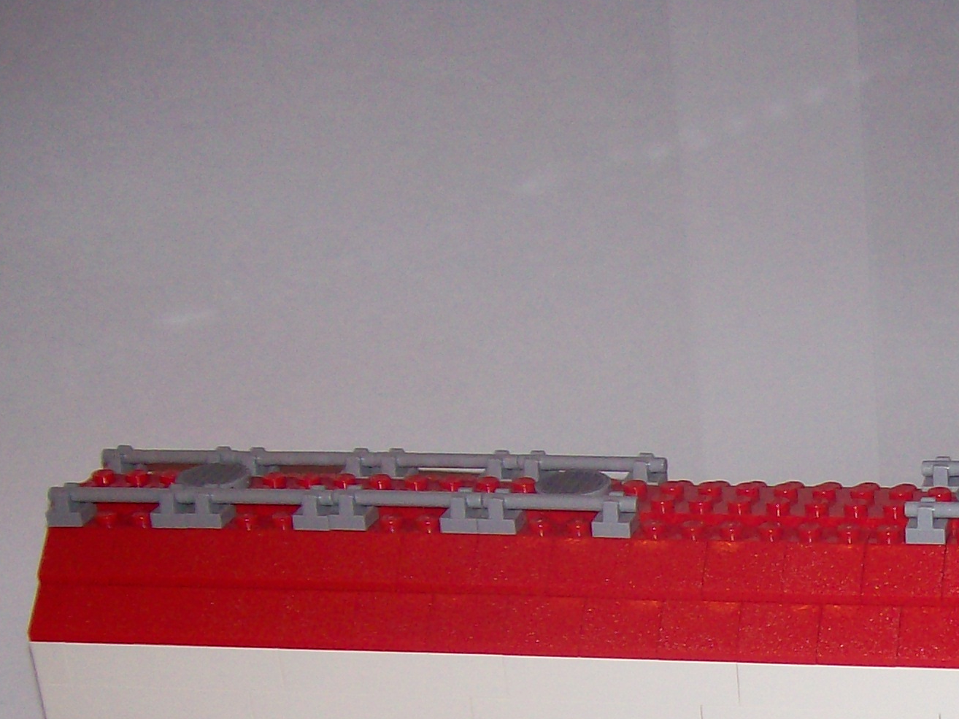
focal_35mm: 78
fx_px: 2161
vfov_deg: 18.4
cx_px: 1005
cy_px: 710
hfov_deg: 23.7
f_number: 2.7
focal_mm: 6
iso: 80
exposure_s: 1/64
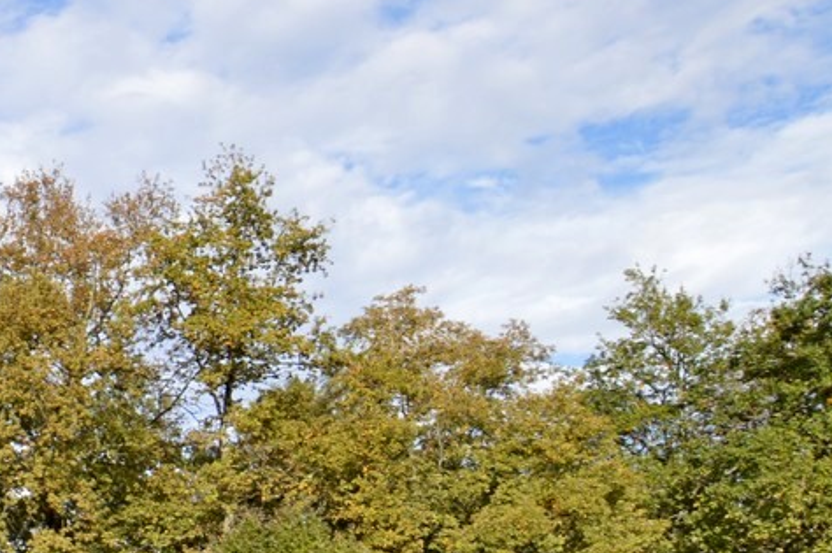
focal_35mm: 57
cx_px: -444
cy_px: 686
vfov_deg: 21.8
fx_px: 1316
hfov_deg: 25.5
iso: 100
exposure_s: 1/160
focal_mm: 10
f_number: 6.3
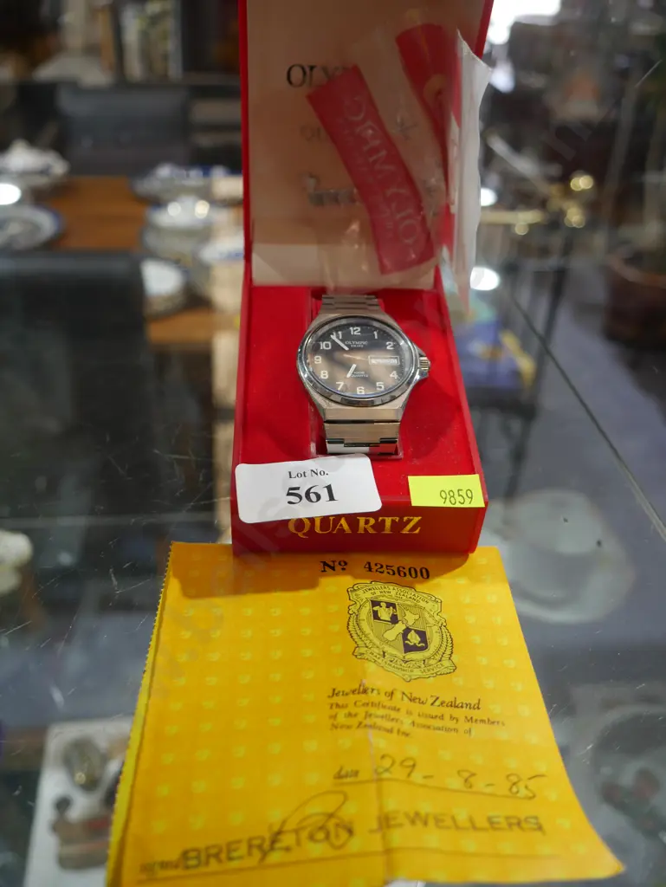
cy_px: 444
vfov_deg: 63.4
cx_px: 333
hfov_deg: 49.8
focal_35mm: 28
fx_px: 718
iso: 200
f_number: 3.5
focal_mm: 14
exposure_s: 1/60
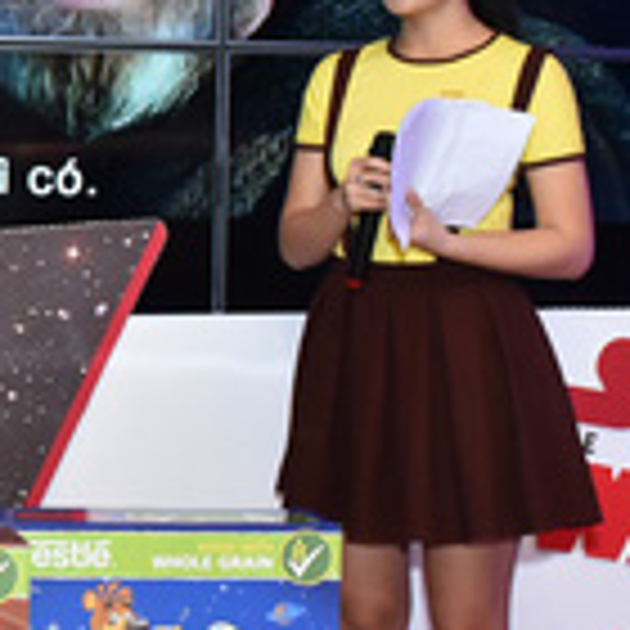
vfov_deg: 16.6
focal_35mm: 105
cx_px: -270
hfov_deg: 15.5
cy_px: 250
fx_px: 2162
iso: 1600
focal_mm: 27
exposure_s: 1/200
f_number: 5.6
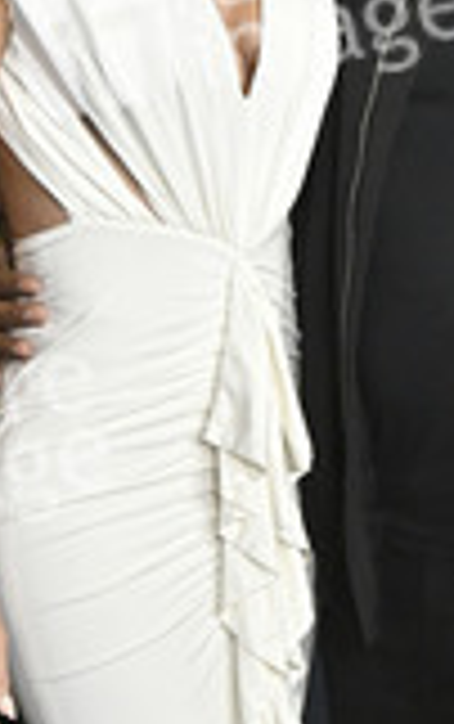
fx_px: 2093
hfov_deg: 12.3
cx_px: 369
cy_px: 238
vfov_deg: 19.6
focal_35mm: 106
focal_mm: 42
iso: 2500
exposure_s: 1/320
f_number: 5.6
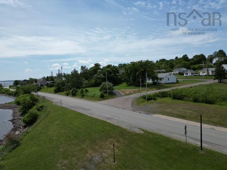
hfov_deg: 71.6
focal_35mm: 24
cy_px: 85
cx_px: 114
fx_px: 157
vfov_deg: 56.8
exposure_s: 1/5000
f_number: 1.7
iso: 110
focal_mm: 6.72
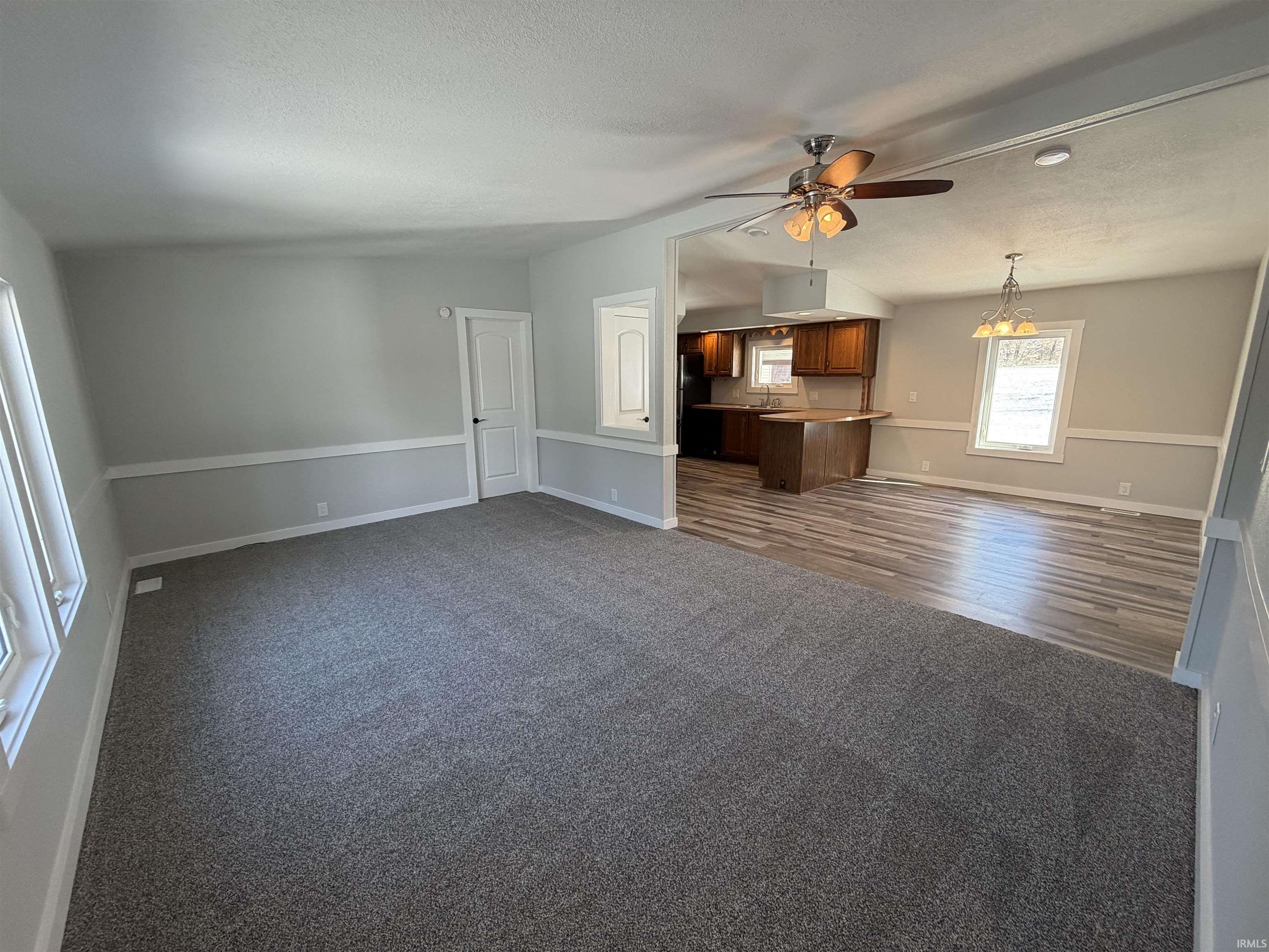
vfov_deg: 85.7
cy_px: 476
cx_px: 634
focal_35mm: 14
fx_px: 513
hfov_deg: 102.1
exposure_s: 1/120
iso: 200
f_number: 2.2
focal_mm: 2.22
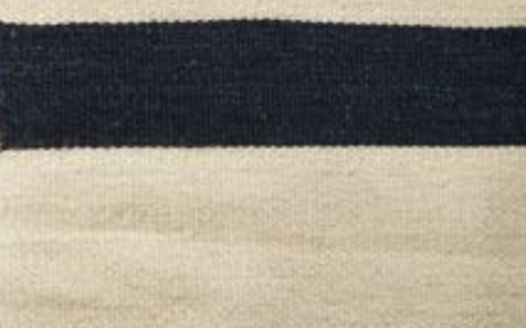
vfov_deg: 18.2
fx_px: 989
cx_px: -72
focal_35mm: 69
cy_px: -32
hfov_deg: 27.0
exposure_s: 1/250
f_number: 5
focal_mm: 16
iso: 1600
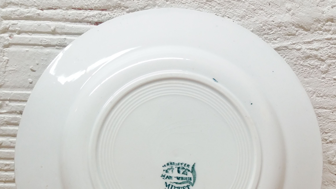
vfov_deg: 28.2
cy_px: 159
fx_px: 365
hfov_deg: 49.4
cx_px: 168
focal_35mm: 41
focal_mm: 3.7
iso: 100
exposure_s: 1/120
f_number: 1.9
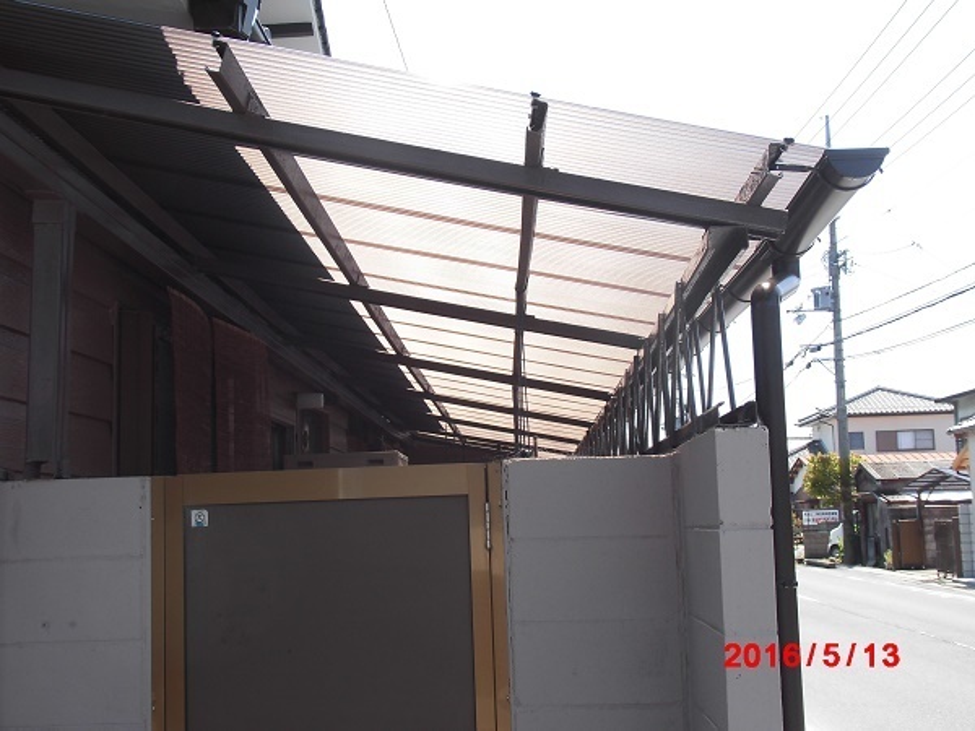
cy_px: 366
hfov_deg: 45.8
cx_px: 488
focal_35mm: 41
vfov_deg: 35.1
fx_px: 1155
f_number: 3.7
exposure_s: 1/250
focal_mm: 7.28
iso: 64
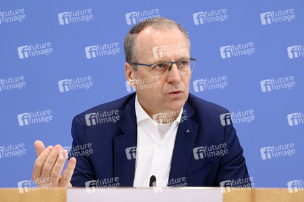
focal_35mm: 102
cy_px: 101
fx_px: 861
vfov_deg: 13.4
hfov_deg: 20.0
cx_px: 152
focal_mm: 102
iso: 4000
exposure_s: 1/500
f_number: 6.3
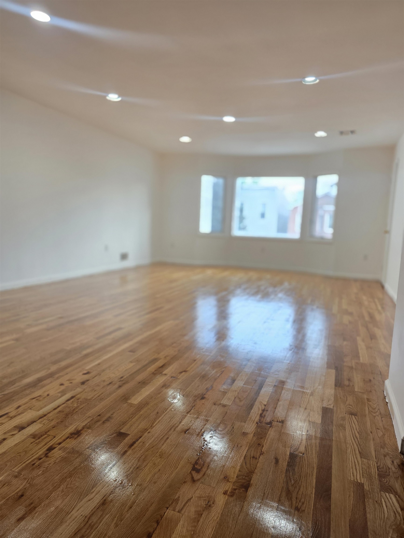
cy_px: 269
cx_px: 202
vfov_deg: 73.9
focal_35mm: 23
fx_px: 358
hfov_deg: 58.9
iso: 100
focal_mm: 6.3
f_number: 1.7
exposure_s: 1/120
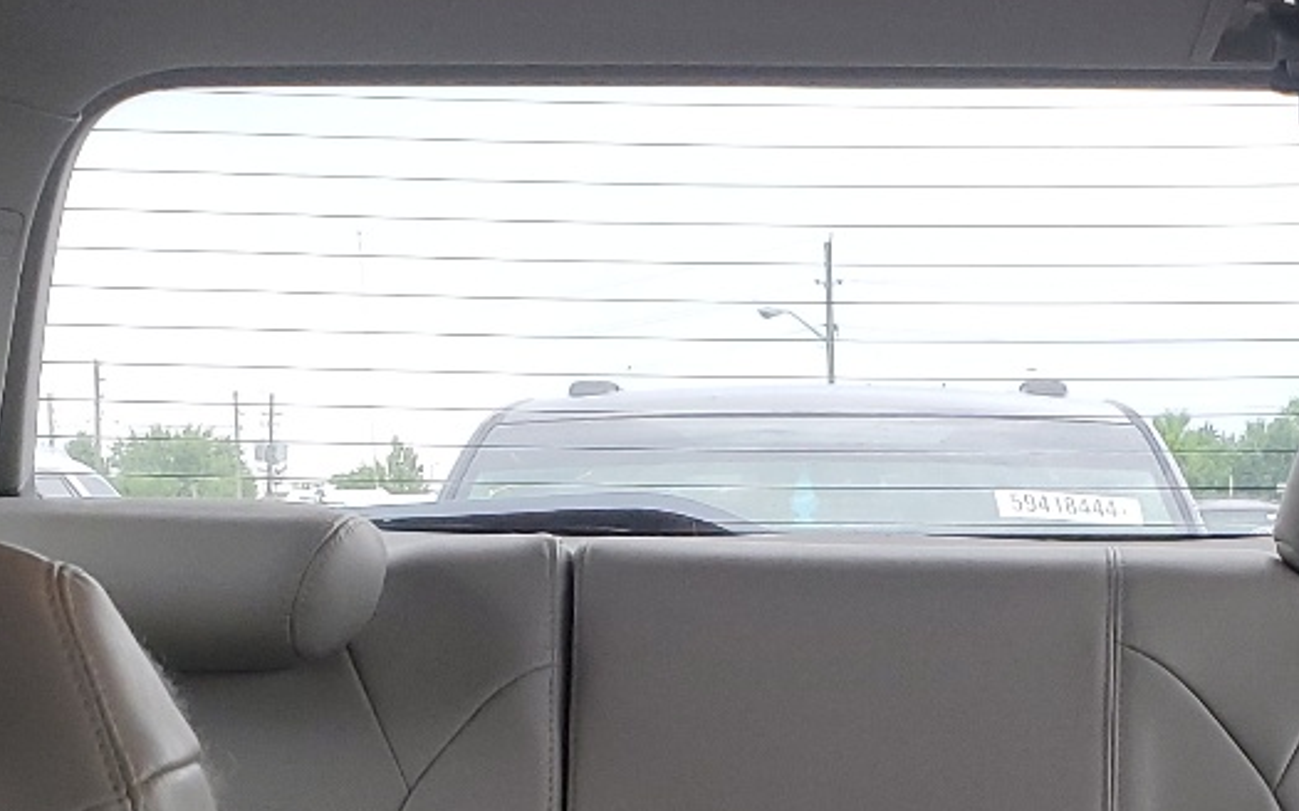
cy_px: 1293
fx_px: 2973
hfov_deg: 24.5
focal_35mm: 84
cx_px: 871
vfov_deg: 14.3
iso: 77
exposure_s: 1/120
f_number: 1.5
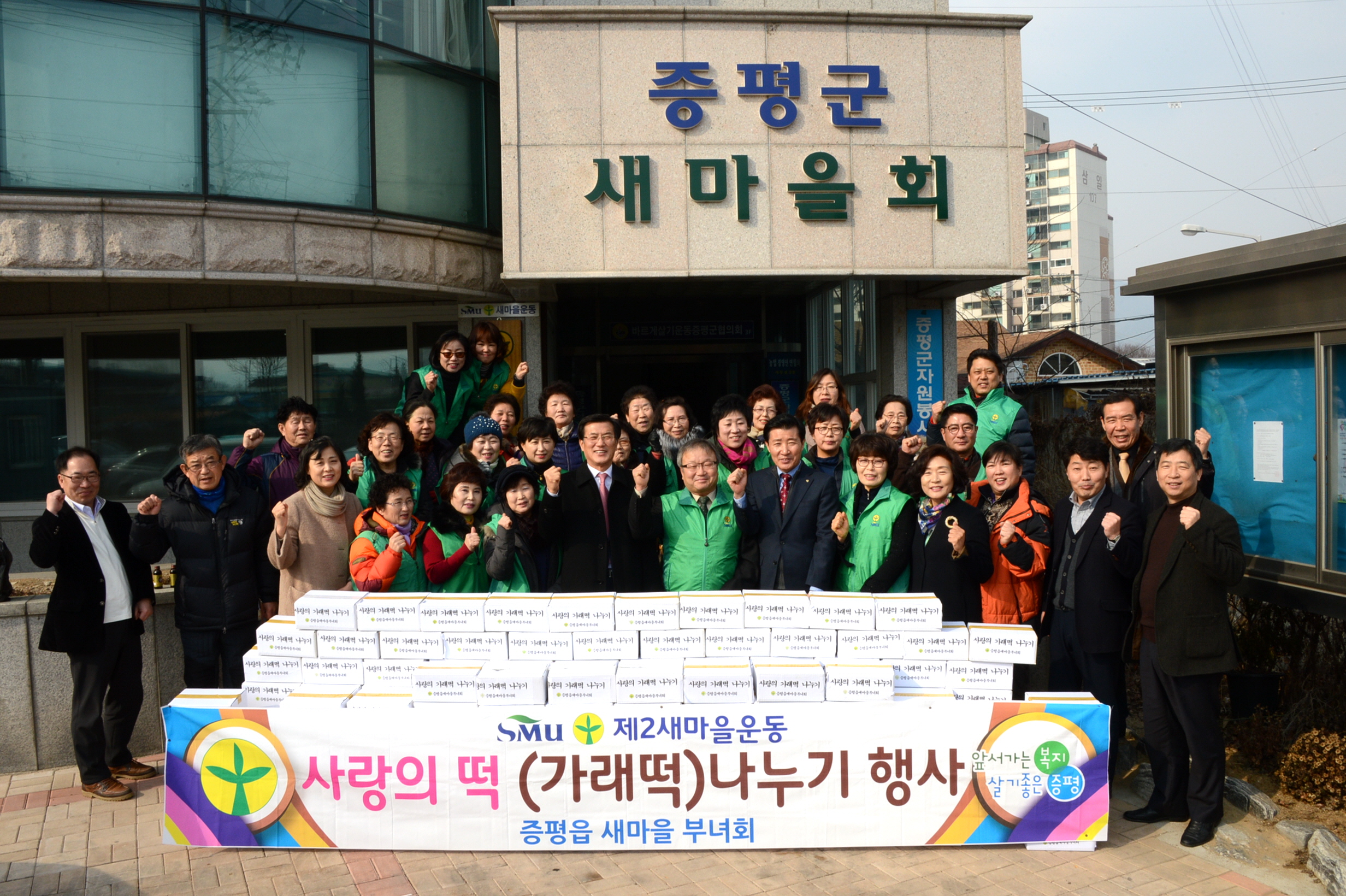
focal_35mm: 28
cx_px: 673
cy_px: 448
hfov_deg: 65.5
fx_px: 1046
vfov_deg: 46.4
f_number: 22
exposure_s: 1/250
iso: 800
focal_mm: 28
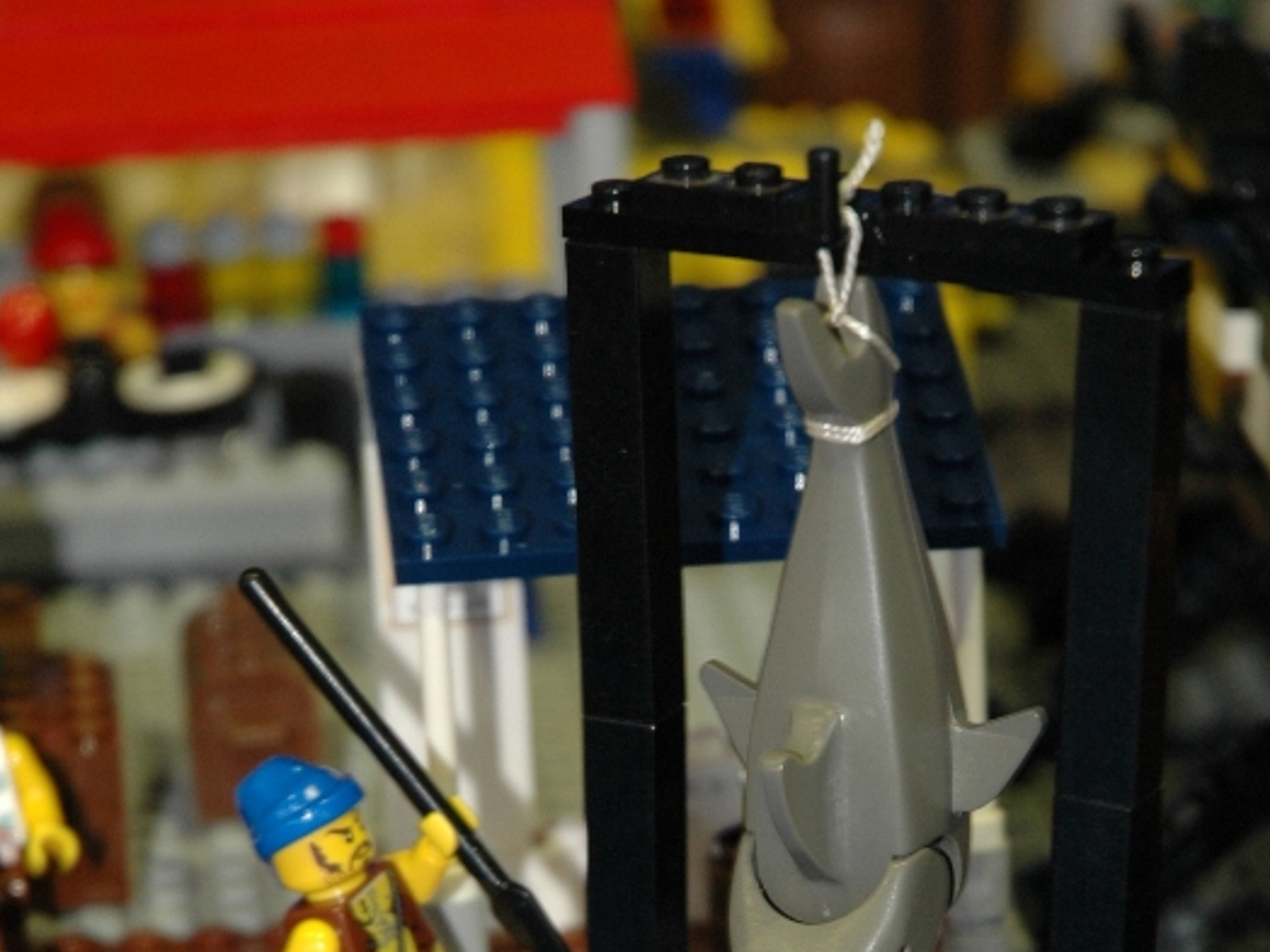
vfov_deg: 7.5
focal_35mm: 197
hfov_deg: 10.0
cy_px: 894
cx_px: 719
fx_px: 7228
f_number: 4.5
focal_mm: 70
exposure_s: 1/15
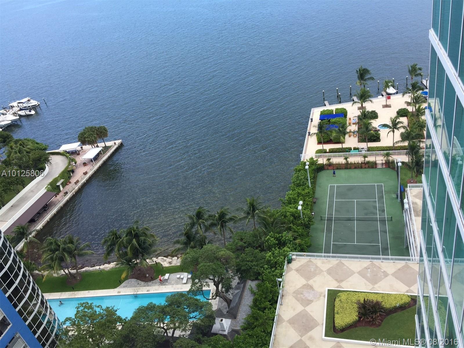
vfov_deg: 48.2
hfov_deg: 61.7
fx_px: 389
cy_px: 174
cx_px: 232
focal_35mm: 29
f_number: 2.2
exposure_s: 1/706
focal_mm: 4.15
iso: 32
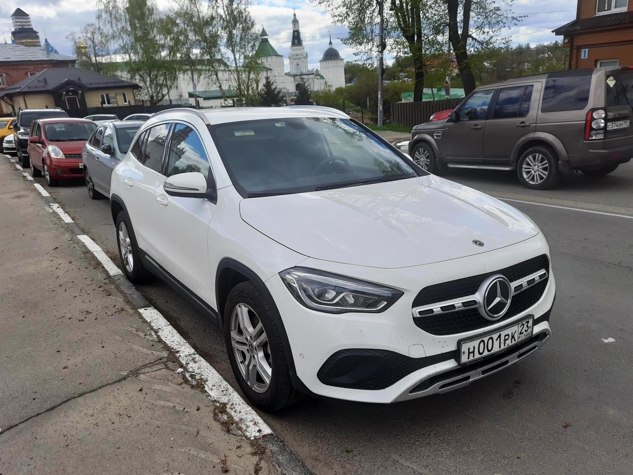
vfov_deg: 56.8
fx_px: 439
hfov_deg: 71.6
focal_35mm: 24
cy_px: 238
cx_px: 316
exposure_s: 1/864
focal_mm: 5.23
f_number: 1.8
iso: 20
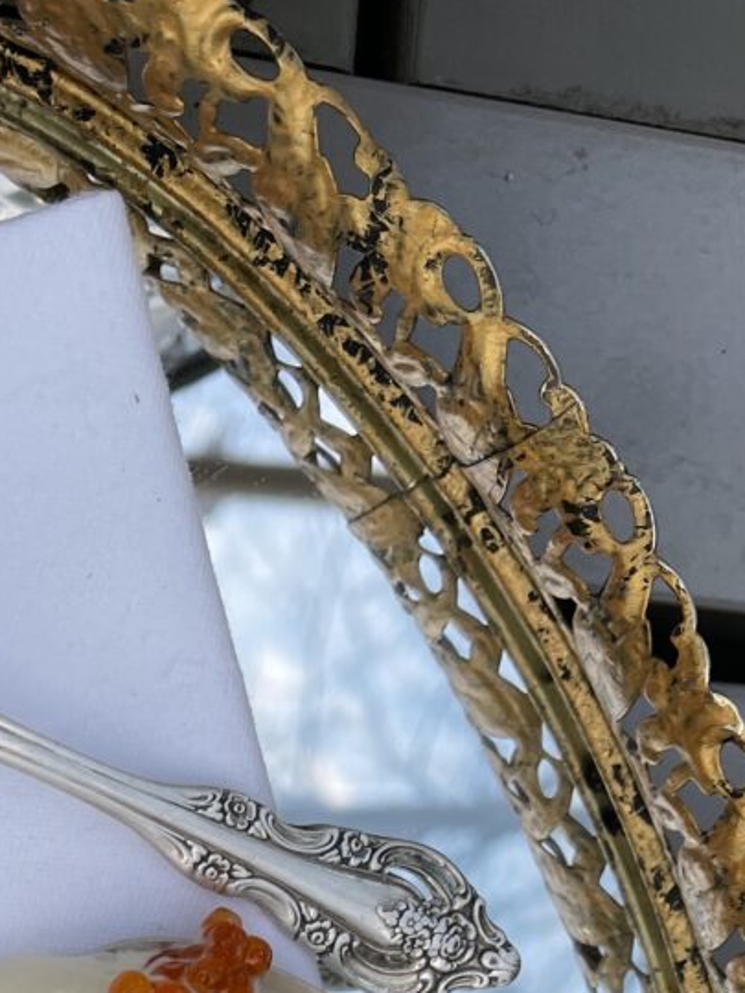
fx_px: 2123
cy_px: 1326
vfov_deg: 23.1
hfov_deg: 19.4
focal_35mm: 74
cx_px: 7
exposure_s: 1/120
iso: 100
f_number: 1.6
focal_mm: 5.1
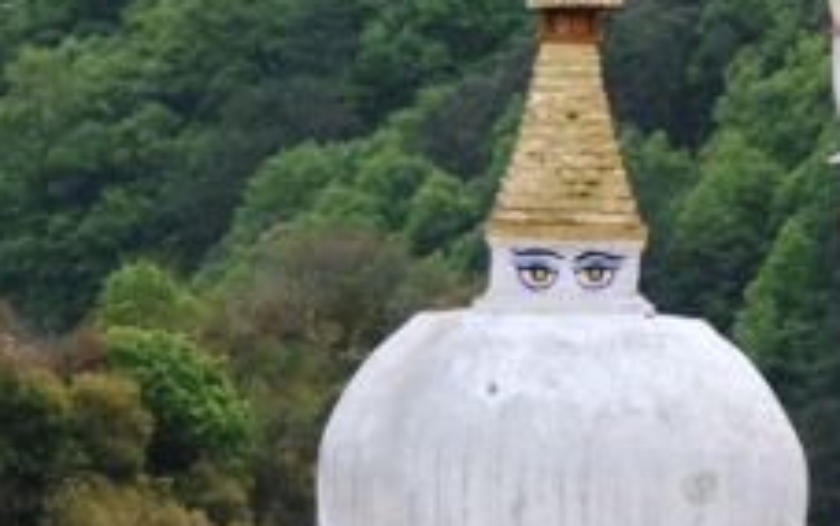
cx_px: 525
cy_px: 474
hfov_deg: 5.4
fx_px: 8907
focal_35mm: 389
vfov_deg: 3.4
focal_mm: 78
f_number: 5.6
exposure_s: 1/400
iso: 200
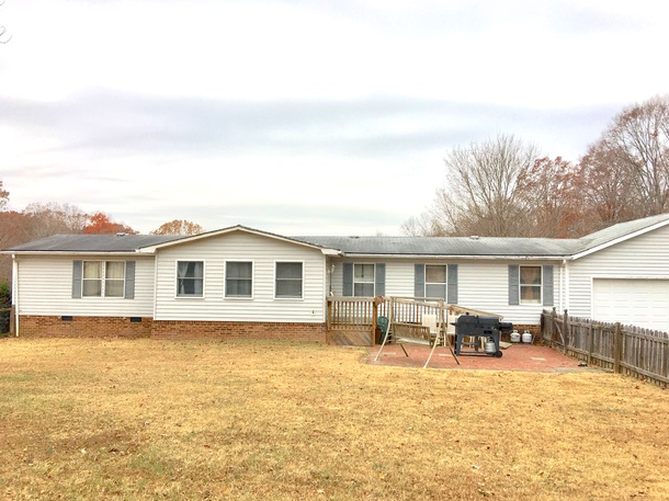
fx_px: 580
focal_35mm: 30
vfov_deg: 46.8
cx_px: 333
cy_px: 255
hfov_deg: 60.0
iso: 25
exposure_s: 1/370
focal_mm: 4.15
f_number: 2.2
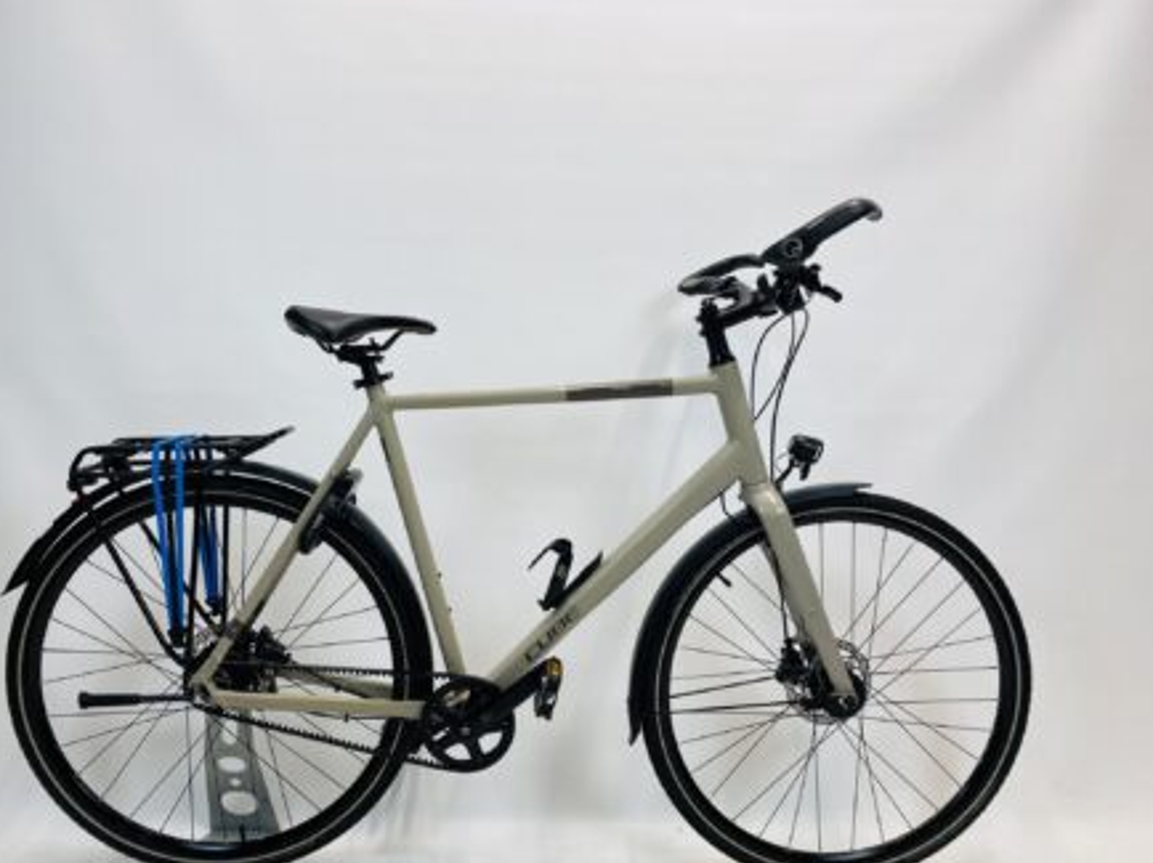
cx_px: 558
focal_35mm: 27
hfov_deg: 65.3
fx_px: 899
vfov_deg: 51.3
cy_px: 443
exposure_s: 1/100
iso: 40
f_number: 1.8
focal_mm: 4.25
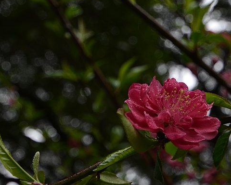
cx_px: 161
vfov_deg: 25.3
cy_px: 121
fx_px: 410
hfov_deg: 31.1
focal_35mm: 60
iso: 250
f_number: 4
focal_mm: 16
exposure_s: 1/160
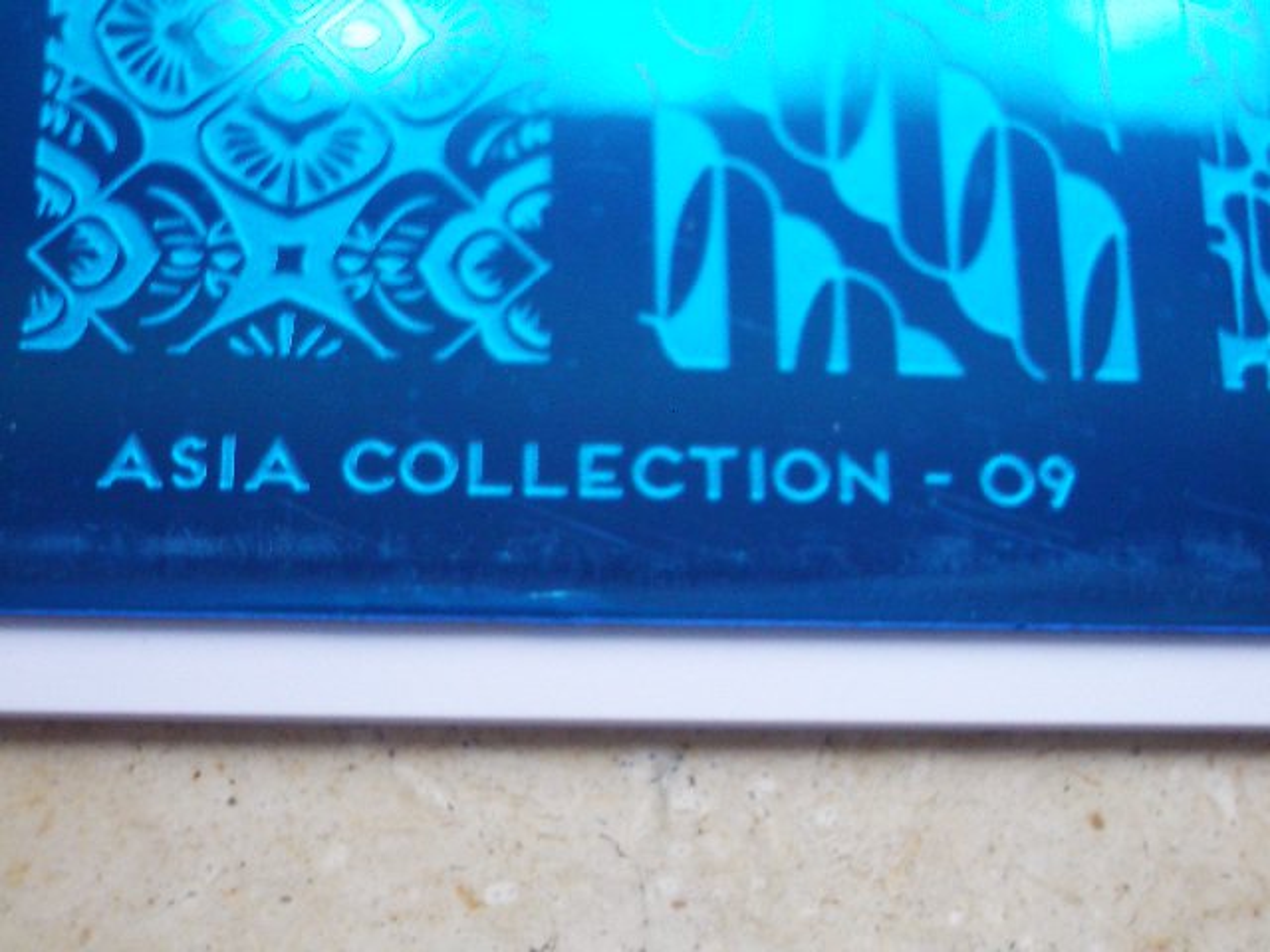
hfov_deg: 31.2
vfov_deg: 23.7
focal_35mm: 62
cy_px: 476
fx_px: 2275
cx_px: 635
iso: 200
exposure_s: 1/30
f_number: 3.5
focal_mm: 10.2
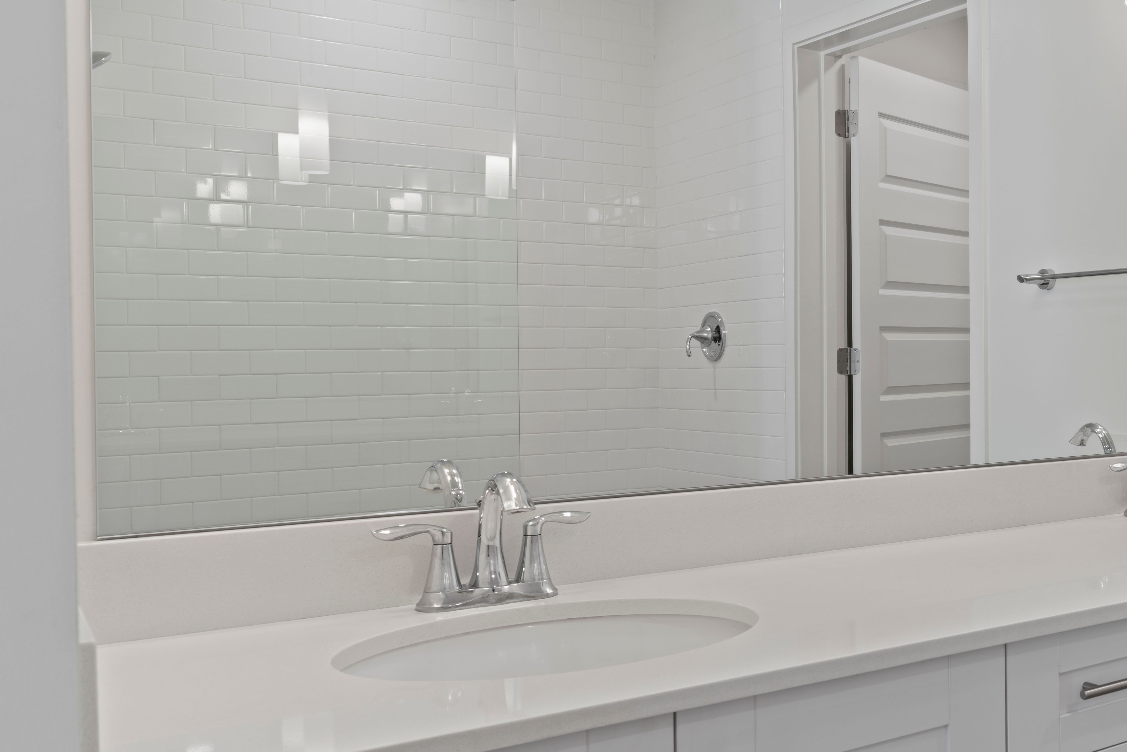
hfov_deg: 45.9
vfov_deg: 35.1
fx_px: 1190
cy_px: 372
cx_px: 1015
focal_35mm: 38
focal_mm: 20
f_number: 8
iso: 200
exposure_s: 1/1.25
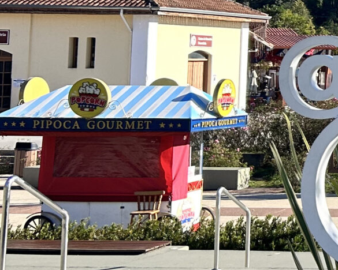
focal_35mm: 111
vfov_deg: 13.6
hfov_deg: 14.0
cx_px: 720
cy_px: -18
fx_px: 1110
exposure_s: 1/2353
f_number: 1.5
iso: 50
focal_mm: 5.7
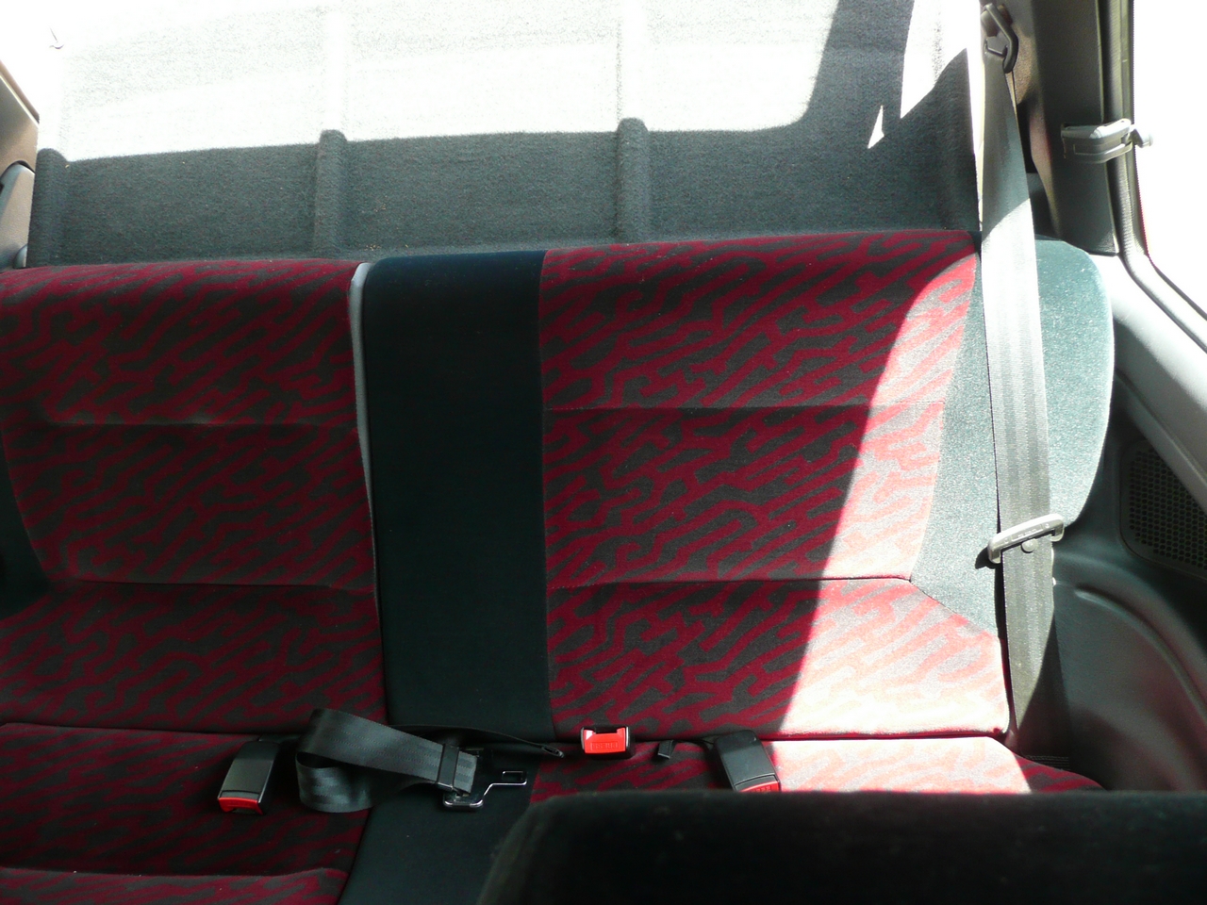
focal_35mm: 28
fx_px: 976
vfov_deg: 49.7
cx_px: 604
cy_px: 452
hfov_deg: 63.4
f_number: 3.3
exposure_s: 1/30
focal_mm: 4.6
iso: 160
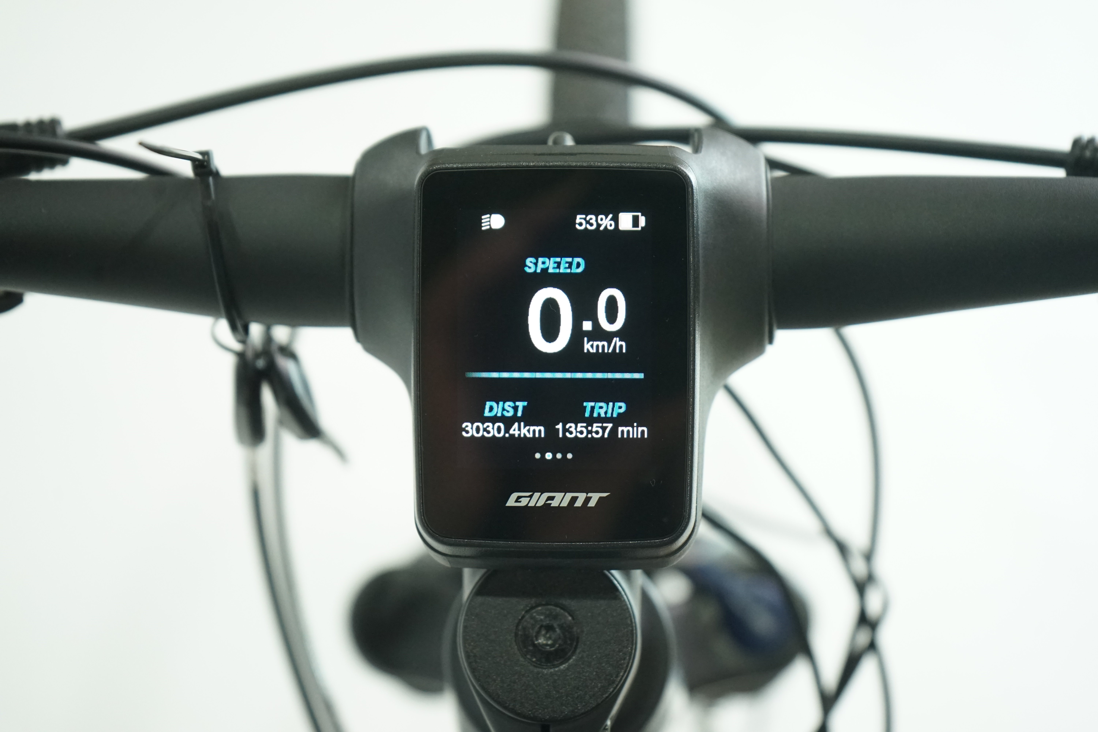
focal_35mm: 64
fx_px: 1952
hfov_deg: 31.4
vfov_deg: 21.2
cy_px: 366
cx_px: 549
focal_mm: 64
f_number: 5.6
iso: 2500
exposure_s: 1/200
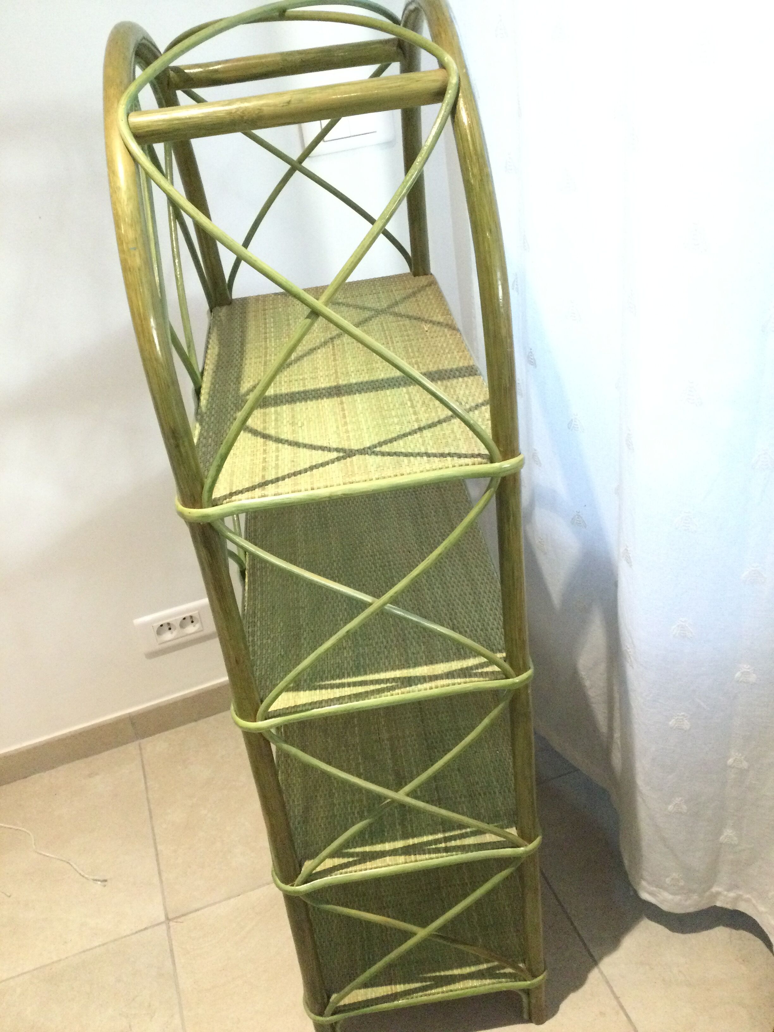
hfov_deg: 45.4
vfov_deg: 58.4
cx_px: 387
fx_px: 924
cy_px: 516
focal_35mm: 31
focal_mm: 3.3
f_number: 2.4
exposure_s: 1/17
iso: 200
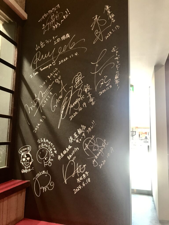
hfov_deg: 49.7
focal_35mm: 28
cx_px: 84
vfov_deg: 63.4
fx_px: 182
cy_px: 112
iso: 32
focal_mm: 3.99
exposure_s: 1/30
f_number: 1.8
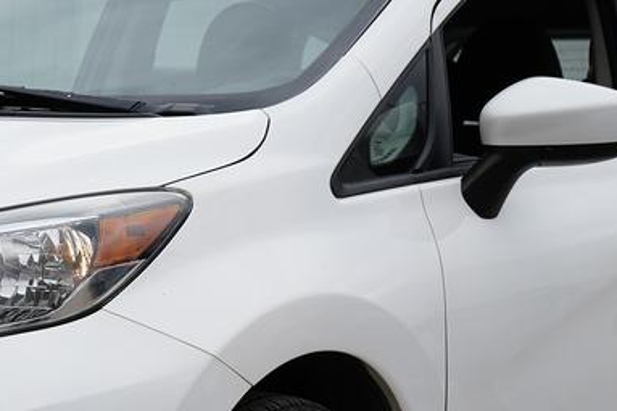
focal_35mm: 117
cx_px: 72
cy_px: 274
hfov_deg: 17.3
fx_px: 2004
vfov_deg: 11.7
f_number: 5
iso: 100
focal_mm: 35
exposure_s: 1/500
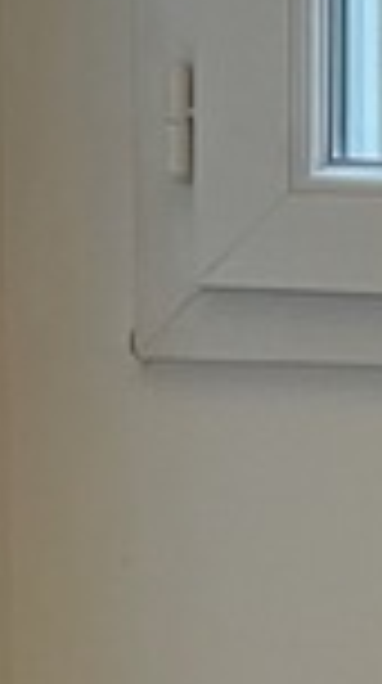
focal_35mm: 184
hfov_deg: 5.9
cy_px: 720
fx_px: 3328
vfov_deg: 11.6
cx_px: 1344
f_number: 1.6
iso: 320
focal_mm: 5.1
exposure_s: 1/50
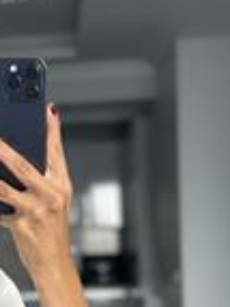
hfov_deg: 8.5
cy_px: 444
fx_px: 1508
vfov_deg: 11.2
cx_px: -123
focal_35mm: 170
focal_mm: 6.86
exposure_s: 1/95
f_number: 1.78
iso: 125
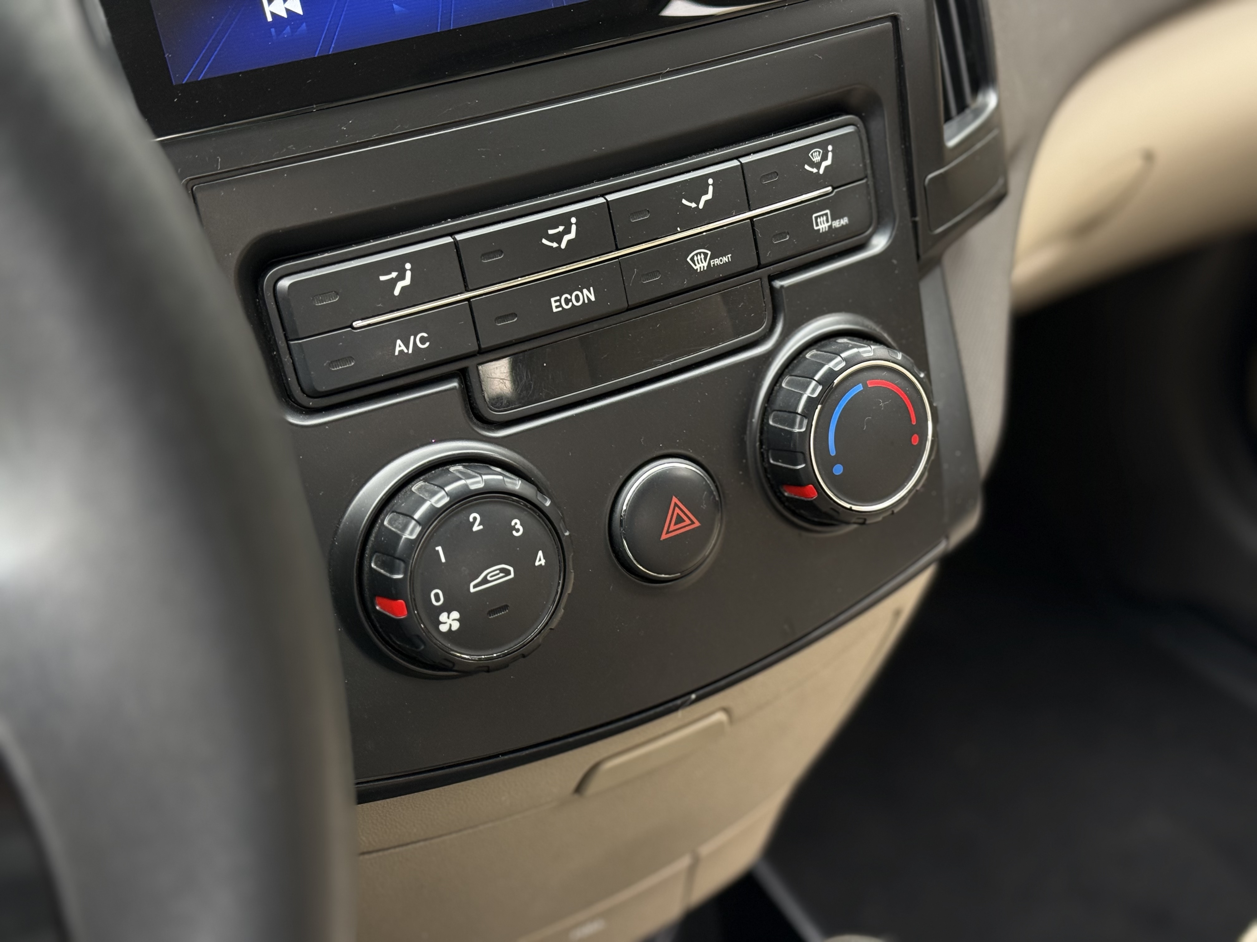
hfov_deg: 39.7
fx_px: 1743
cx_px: 628
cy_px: 471
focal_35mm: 48
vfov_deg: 30.3
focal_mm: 6.76
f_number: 1.78
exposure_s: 1/97
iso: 125
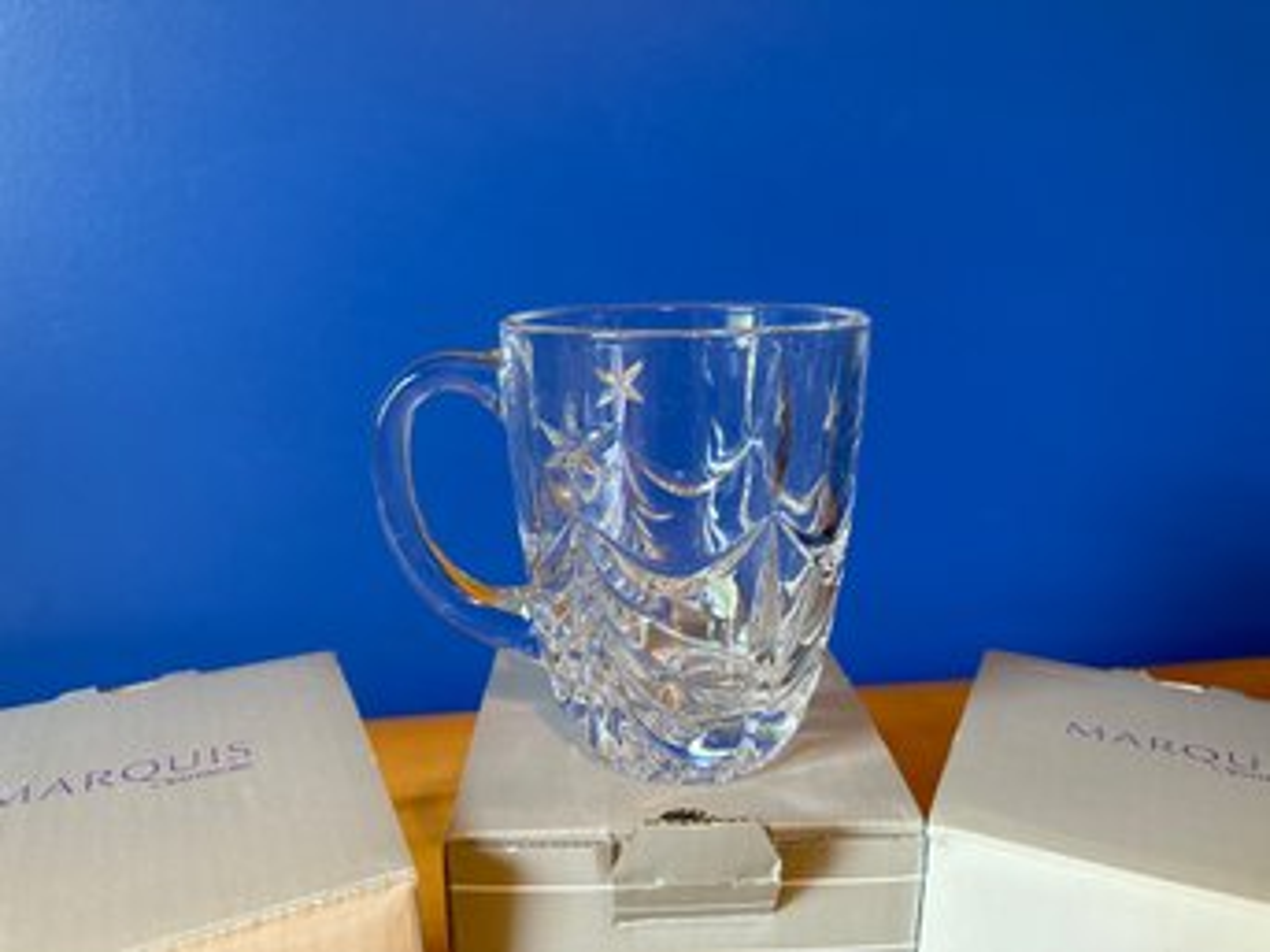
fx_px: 880
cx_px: 635
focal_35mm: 24
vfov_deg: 56.8
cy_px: 476
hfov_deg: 71.6
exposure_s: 1/60
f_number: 1.78
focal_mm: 6.86
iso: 320
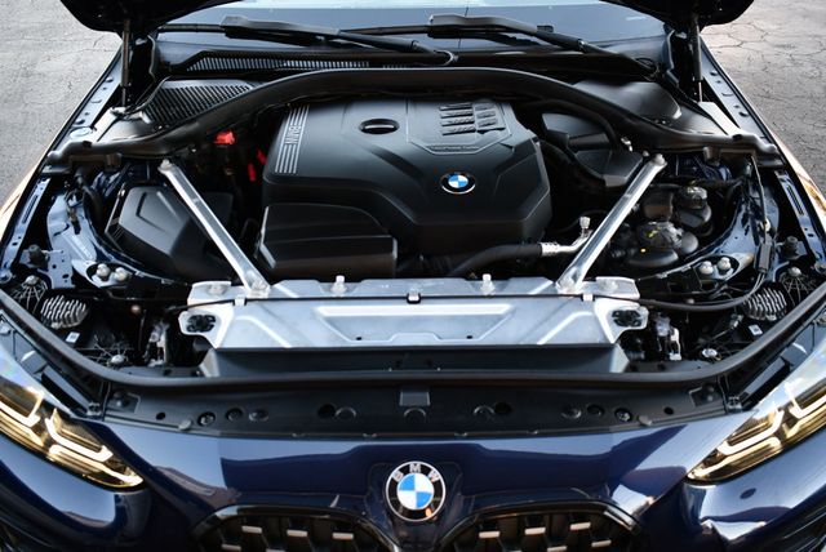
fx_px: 827
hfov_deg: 53.1
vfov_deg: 36.9
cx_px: 413
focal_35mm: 36
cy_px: 276
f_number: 3.5
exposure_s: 1/250
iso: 500
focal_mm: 18
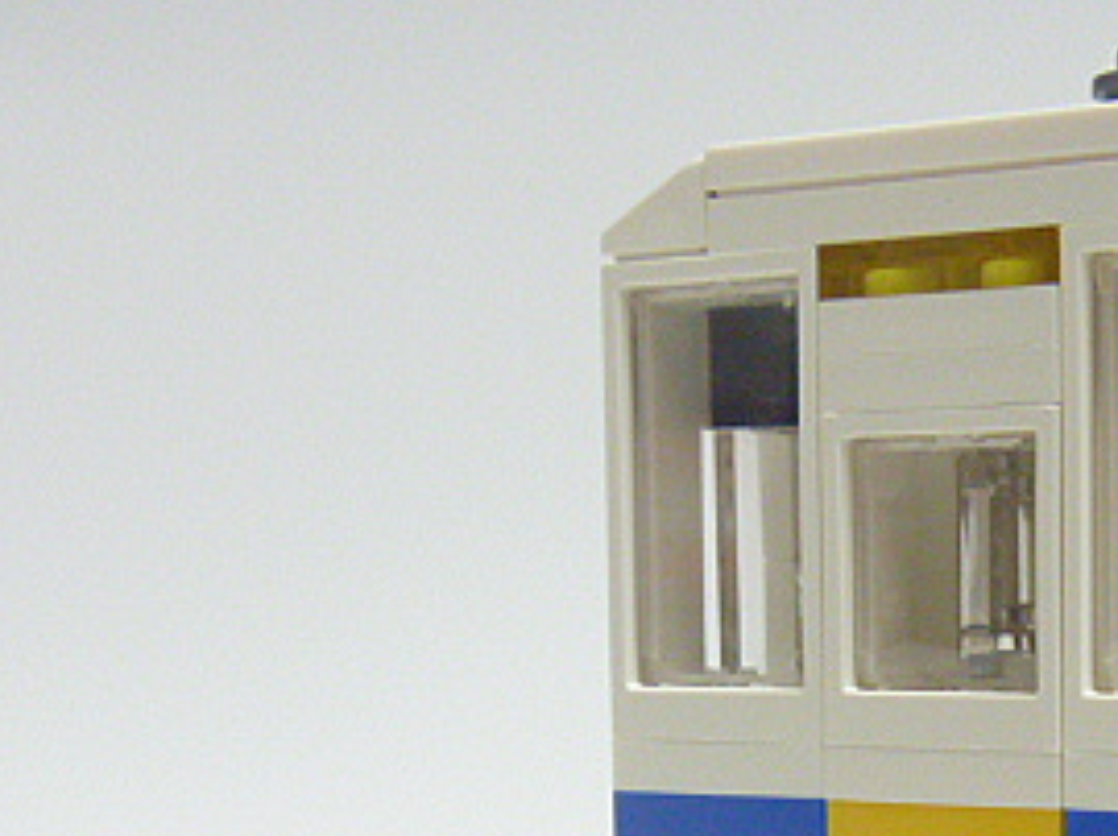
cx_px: 961
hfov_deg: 23.1
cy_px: 964
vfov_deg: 17.1
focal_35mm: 83
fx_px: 2678
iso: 400
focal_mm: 6.3
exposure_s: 1/13
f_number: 3.5
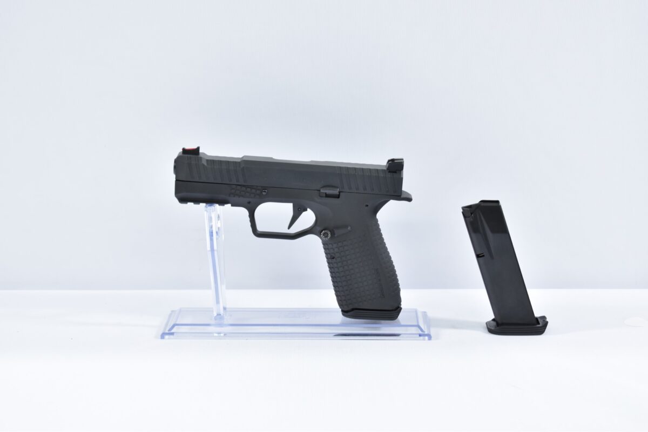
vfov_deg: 18.2
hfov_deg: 27.0
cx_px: 324
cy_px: 216
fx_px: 1350
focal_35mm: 75
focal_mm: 50
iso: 640
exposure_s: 1/20
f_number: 5.6
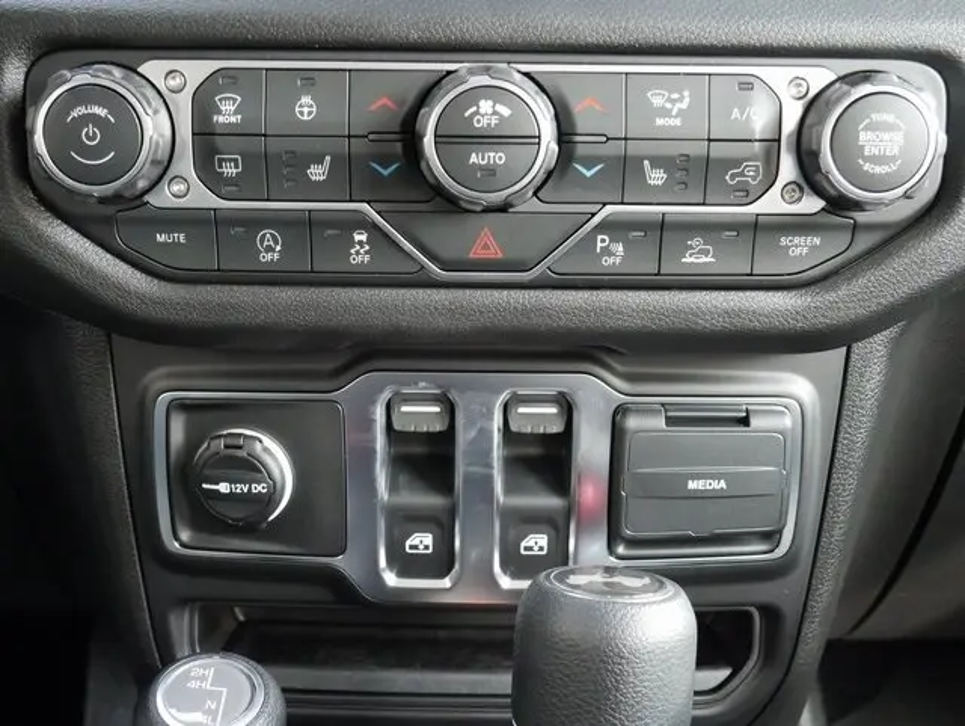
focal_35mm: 48
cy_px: 363
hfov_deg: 39.6
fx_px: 1339
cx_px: 482
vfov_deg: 30.3
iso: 3200
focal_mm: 24
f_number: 5.2
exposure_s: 1/60
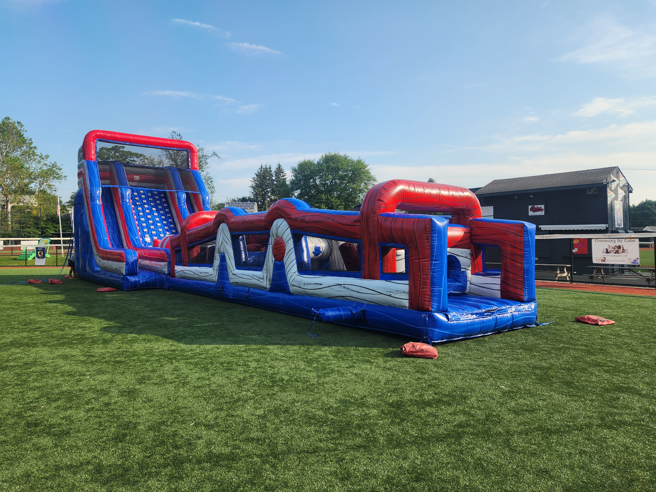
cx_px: 323
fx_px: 455
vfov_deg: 56.8
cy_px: 239
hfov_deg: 71.6
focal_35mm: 24
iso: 20
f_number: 1.8
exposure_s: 1/955
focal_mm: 5.4
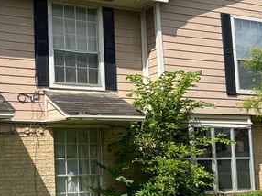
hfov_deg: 33.9
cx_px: 32
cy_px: 115
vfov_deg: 27.0
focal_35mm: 54
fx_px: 408
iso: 50
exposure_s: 1/3257
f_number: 1.5
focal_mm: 5.7
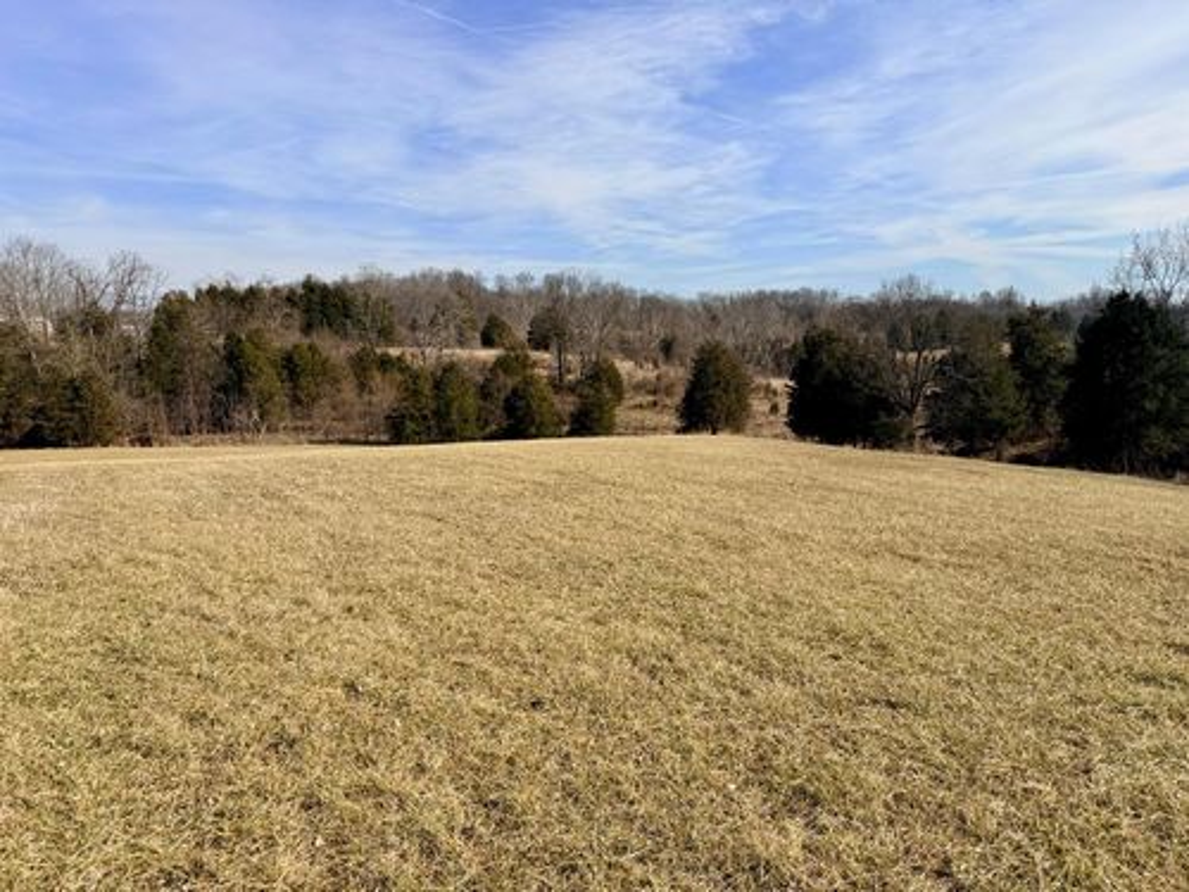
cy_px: 446
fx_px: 824
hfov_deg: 71.6
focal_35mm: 24
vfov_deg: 56.8
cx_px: 594
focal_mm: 6.76
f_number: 1.78
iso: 80
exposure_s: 1/6173
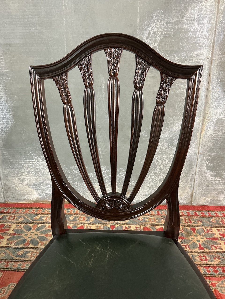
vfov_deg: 61.7
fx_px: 251
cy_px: 150
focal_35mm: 29
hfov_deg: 48.2
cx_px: 112
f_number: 1.8
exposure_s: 1/50
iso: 200
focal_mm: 3
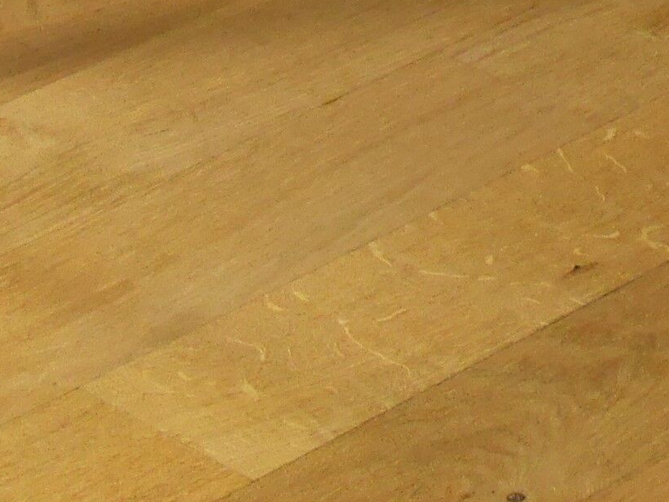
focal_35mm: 282
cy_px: -894
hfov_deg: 7.0
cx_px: 136
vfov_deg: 5.1
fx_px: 5452
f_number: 5.2
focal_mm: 25
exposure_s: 1/60
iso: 1000
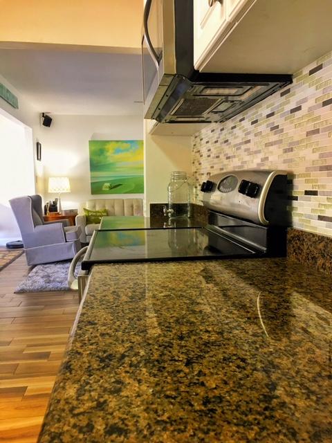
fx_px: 371
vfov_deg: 61.7
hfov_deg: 48.2
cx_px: 166
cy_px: 222
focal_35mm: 29
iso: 50
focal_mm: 4.15
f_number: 2.2
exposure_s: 1/15
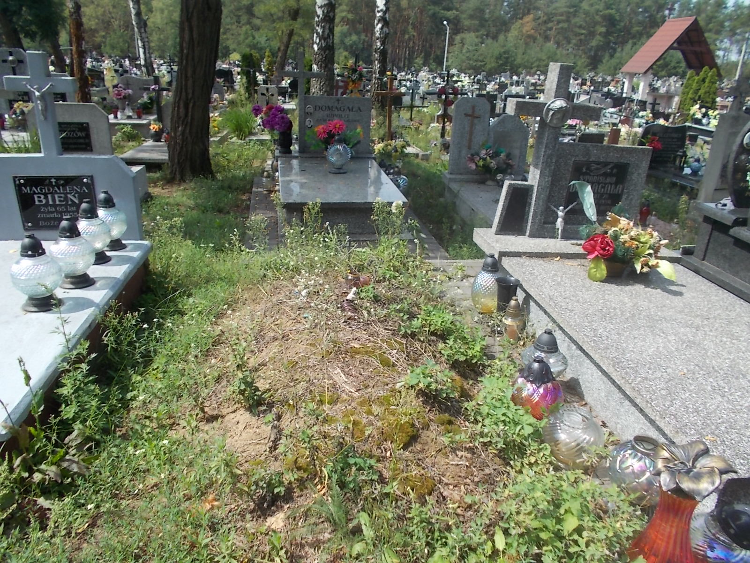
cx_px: 375
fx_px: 563
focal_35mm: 26
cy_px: 282
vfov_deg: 53.1
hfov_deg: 67.3
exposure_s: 1/100
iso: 80
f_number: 8
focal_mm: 4.6
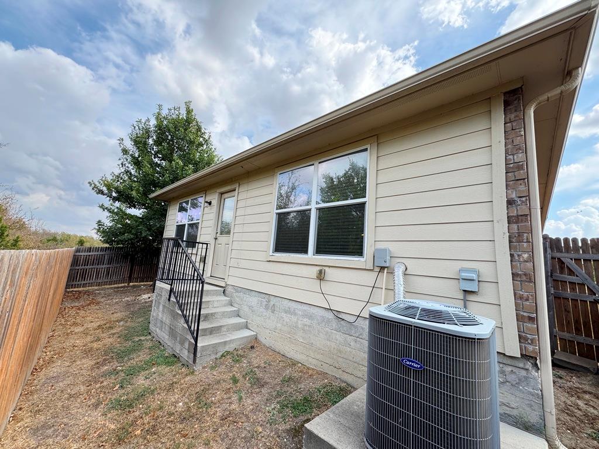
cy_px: 224
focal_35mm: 14
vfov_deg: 85.7
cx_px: 300
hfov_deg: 102.1
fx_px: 242
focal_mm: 2.22
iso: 40
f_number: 2.2
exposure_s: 1/533
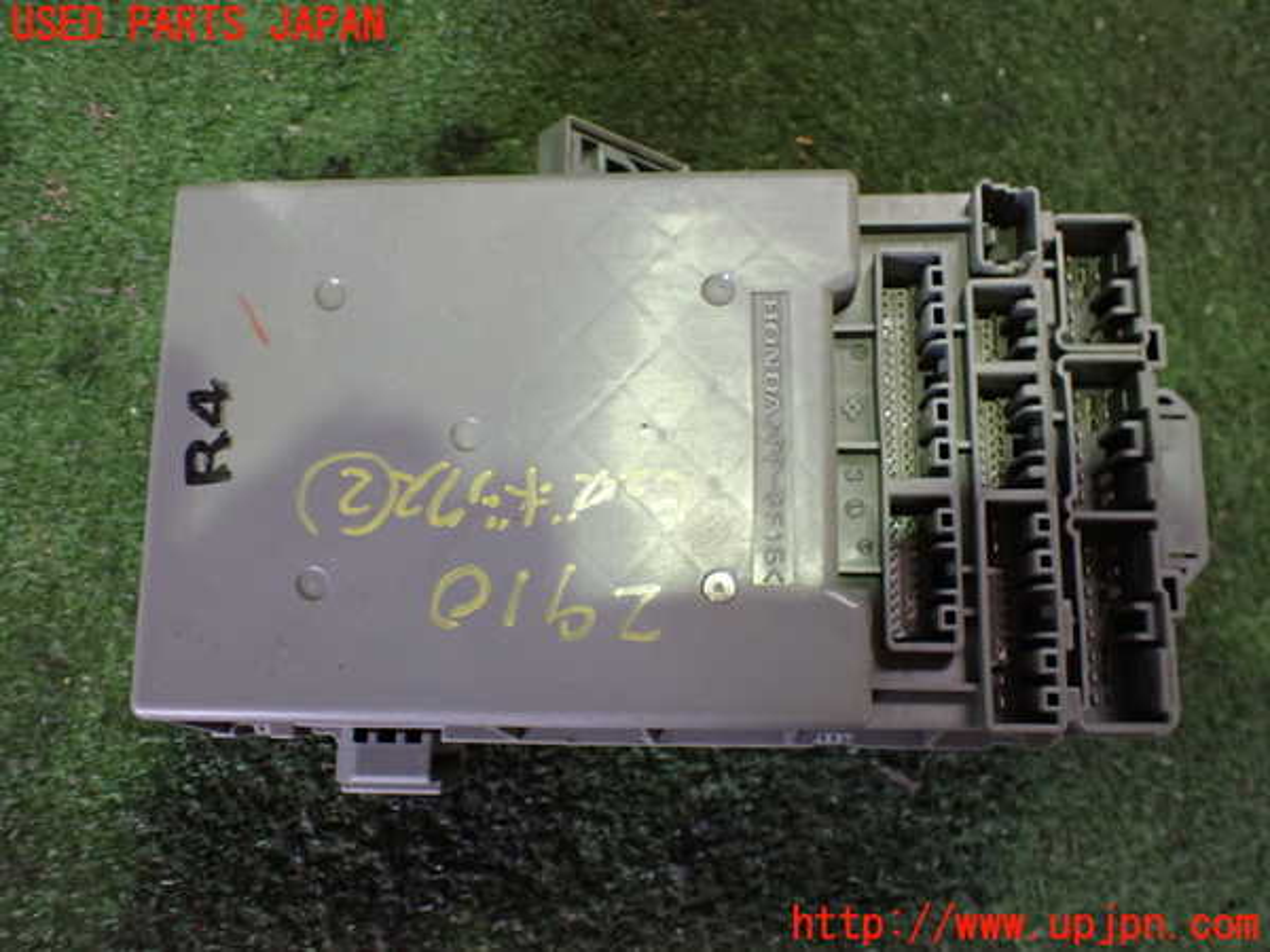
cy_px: 476
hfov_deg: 60.0
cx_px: 635
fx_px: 1101
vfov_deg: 46.8
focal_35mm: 30
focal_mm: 5.4
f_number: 2.3
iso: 800
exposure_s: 1/60
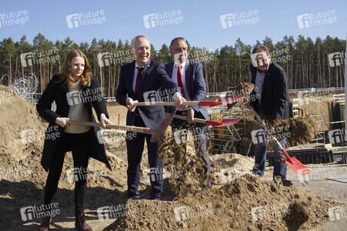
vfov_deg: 43.5
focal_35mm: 30
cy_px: 116
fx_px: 289
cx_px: 174
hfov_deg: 62.0
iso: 100
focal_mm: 30
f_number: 9
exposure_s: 1/250
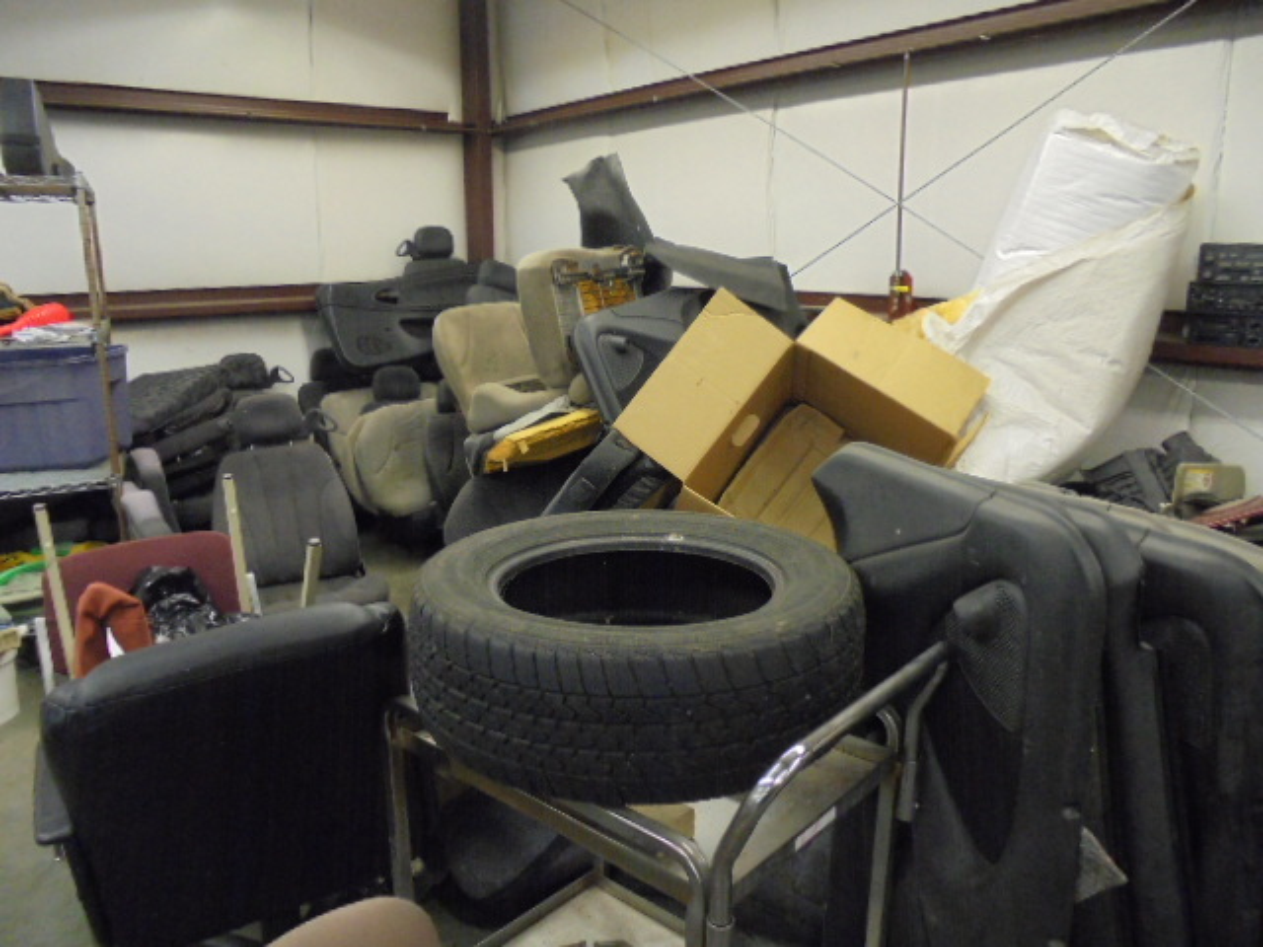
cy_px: 474
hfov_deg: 67.3
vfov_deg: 53.1
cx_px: 632
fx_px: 949
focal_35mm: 26
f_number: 3.5
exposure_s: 1/50
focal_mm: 4.6
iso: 400
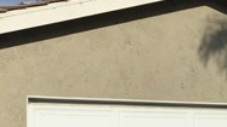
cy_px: 187
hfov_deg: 19.3
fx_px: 650
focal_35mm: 108
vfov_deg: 10.8
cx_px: 8
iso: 32
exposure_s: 1/4950
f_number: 2.2
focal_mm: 4.15
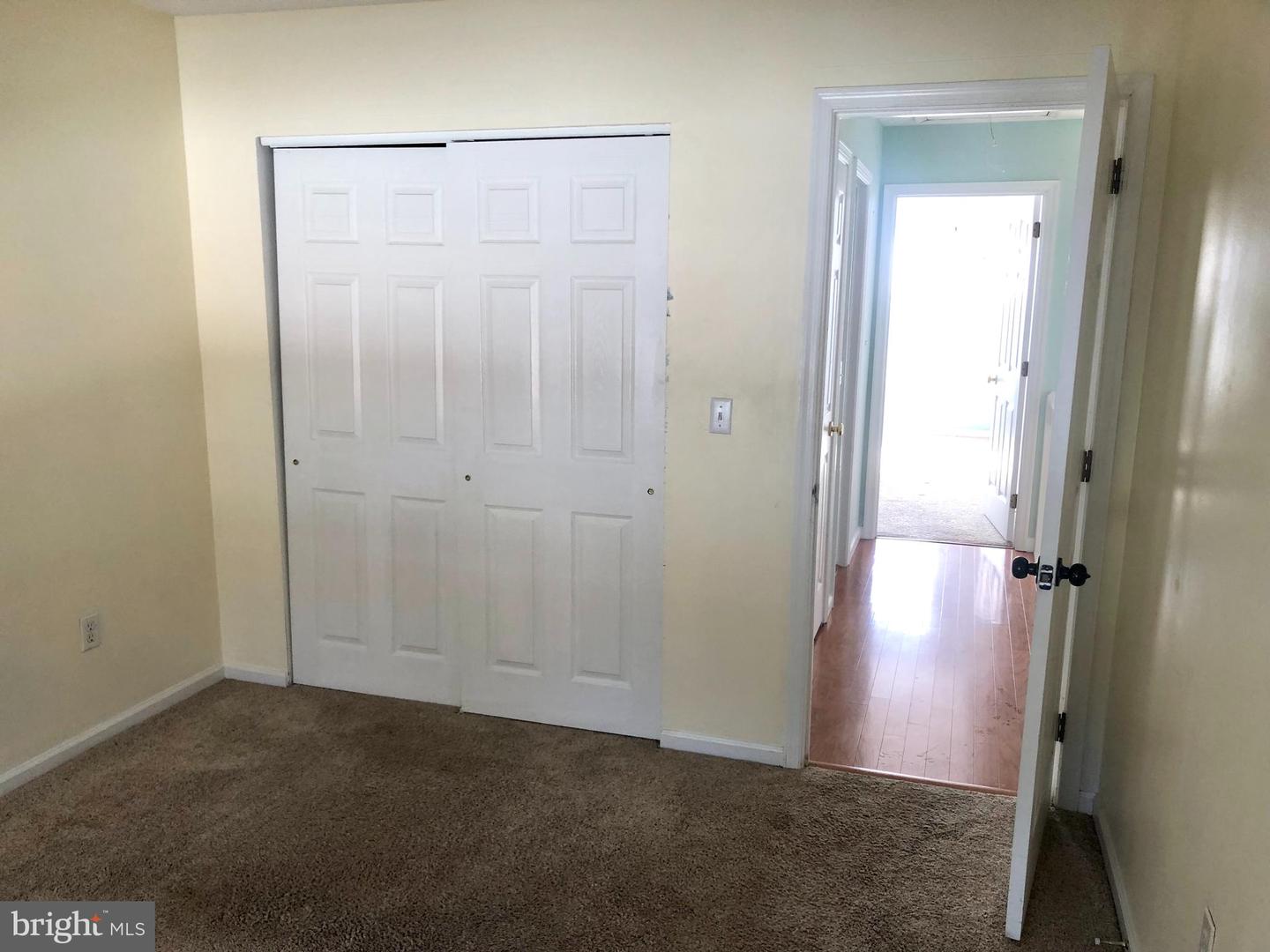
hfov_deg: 63.4
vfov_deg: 49.7
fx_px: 1027
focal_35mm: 28
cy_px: 476
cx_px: 635
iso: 25
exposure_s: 1/40
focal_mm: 3.99
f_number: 1.8
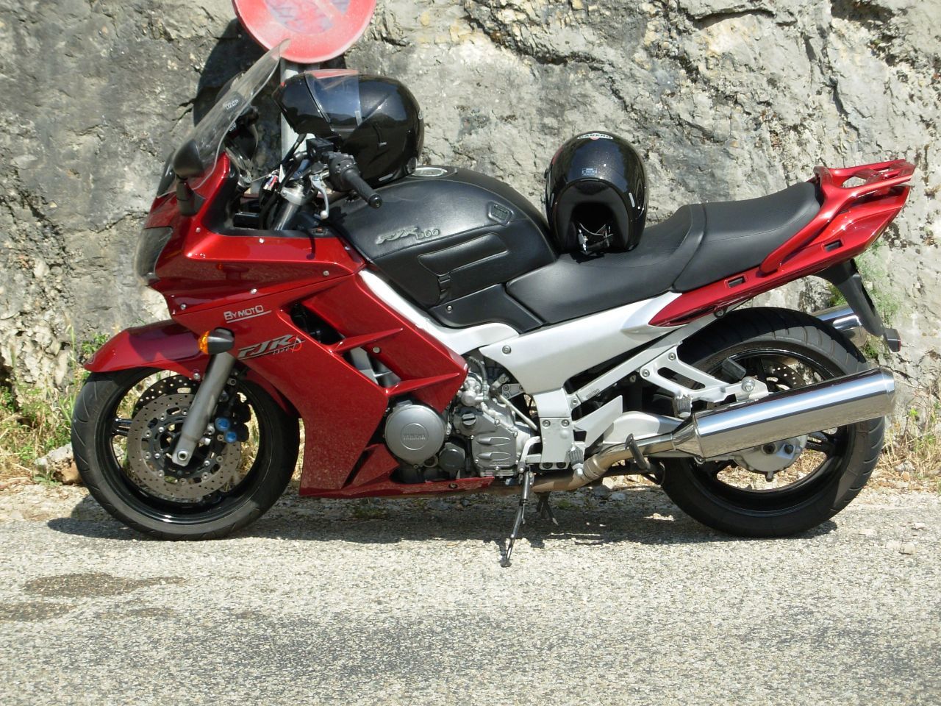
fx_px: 2419
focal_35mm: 89
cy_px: 353
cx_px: 470
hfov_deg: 22.0
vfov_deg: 16.6
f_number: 3.8
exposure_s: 1/497
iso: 50
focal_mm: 14.7
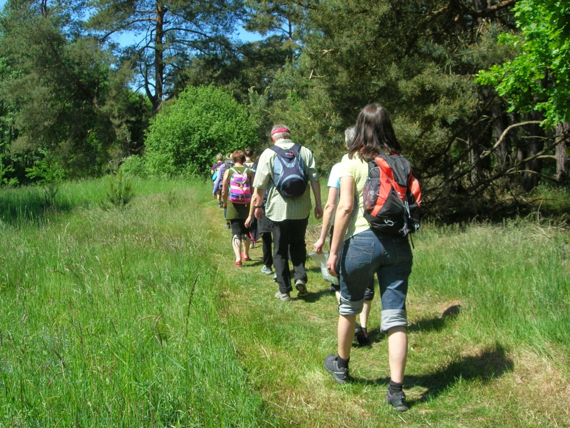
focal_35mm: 38
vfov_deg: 37.7
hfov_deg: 49.0
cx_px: 285
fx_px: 626
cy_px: 214
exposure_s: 1/371
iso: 64
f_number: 4.8
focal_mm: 7.8
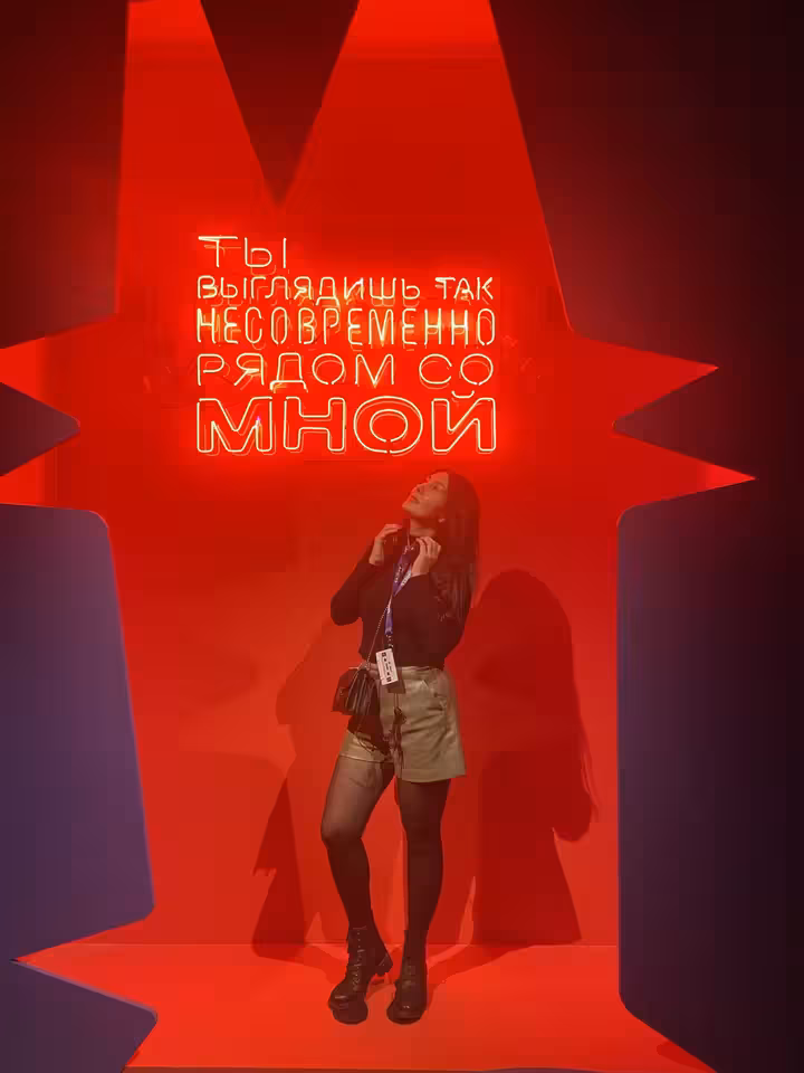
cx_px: 402
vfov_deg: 67.3
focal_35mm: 26
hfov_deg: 53.1
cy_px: 536
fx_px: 805
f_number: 1.8
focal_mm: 4.25
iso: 125
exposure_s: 1/50
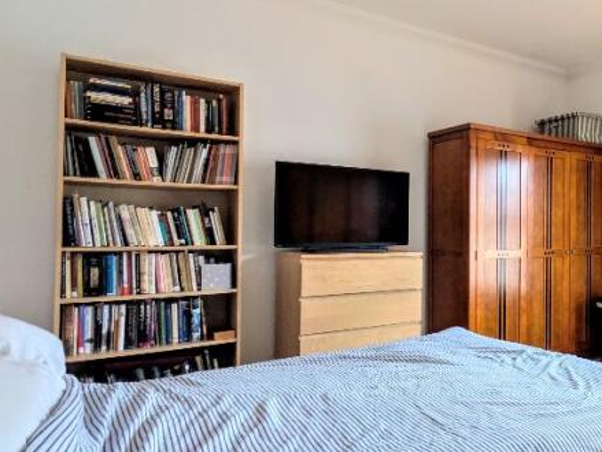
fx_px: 487
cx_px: 553
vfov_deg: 49.8
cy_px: 218
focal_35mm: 28
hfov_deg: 54.4
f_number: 1.7
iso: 52
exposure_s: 1/113
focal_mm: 2.02
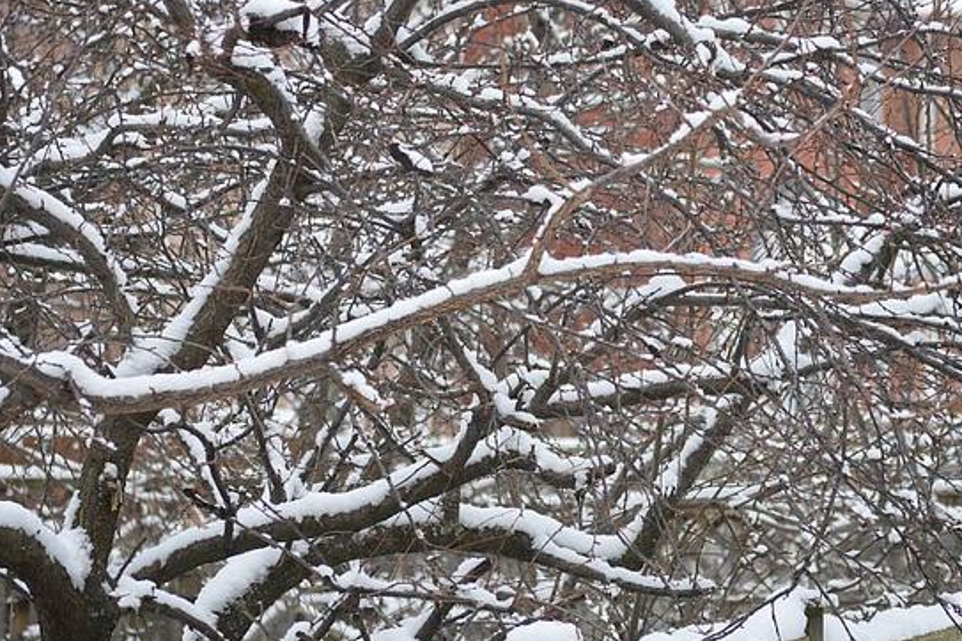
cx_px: 500
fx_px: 6192
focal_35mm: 232
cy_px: 257
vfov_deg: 5.9
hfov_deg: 8.9
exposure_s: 1/160
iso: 100
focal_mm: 105
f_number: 5
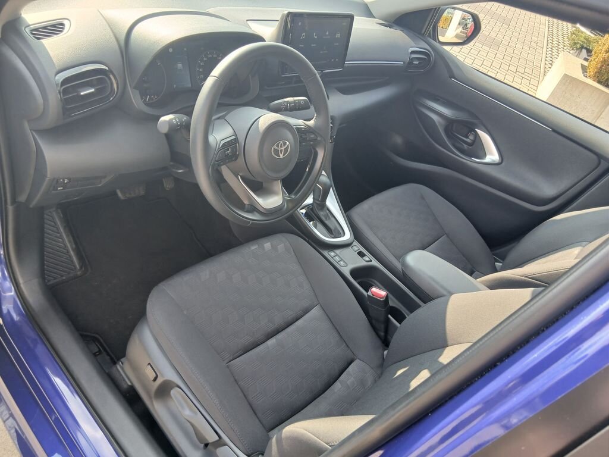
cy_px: 228
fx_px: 457
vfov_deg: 53.1
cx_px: 304
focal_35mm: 26
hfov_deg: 67.3
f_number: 1.8
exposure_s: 1/60
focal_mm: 3.98
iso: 40
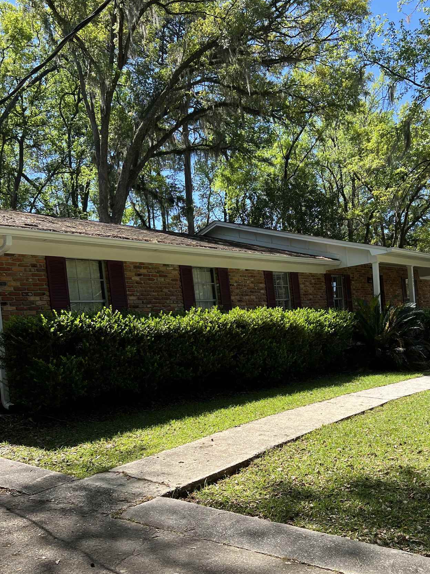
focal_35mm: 36
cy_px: 339
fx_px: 596
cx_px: 237
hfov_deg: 39.6
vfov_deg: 51.1
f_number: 1.5
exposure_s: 1/1238
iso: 50
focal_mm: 5.7
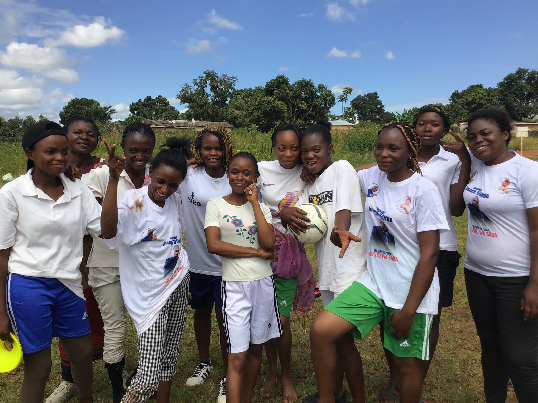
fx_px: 482
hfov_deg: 58.4
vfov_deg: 45.4
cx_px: 269
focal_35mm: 31
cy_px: 202
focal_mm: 3.3
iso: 25
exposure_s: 1/1431
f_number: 2.4
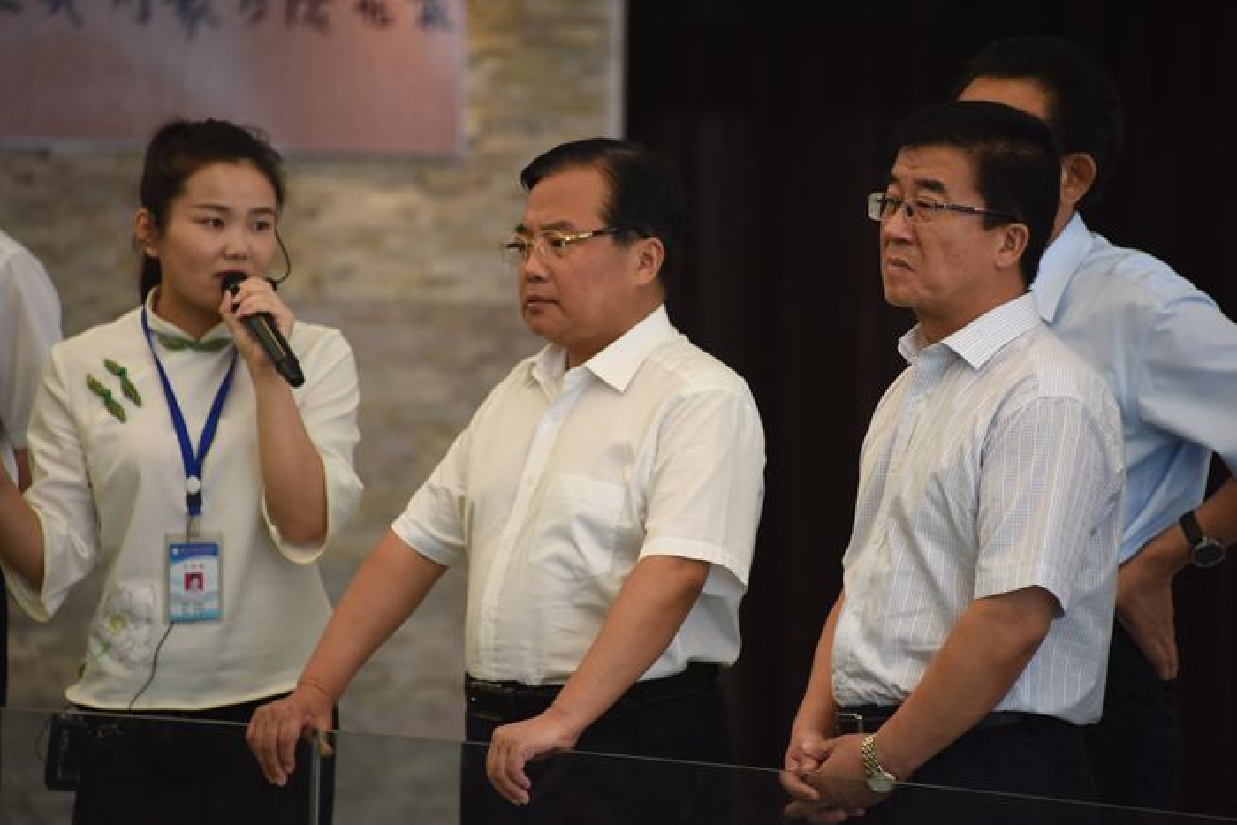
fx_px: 10310
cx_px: 618
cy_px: 412
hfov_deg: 6.9
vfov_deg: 4.6
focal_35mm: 300
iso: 2000
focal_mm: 300
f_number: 5.6
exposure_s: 1/320
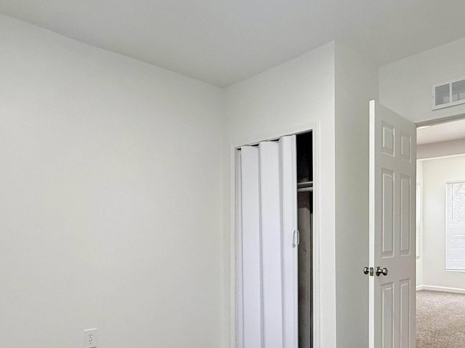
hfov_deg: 59.7
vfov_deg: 45.8
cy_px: 243
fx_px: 403
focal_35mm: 30
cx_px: 266
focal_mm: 2.22
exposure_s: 1/120
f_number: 2.2
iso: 250
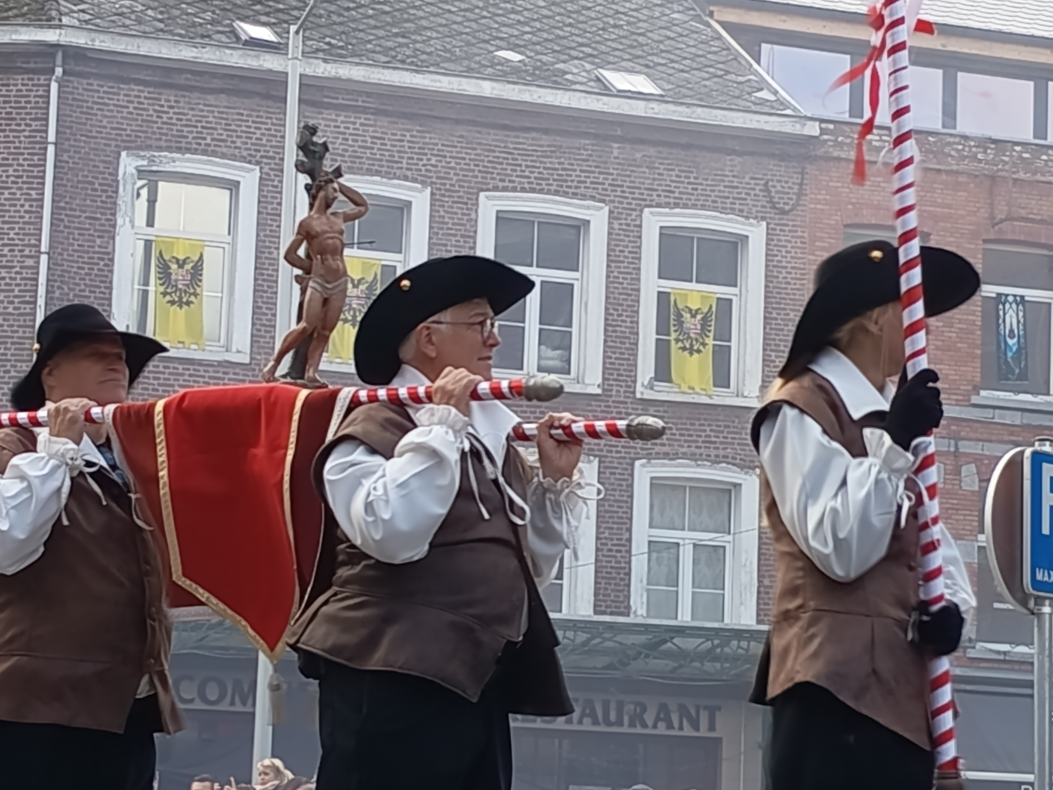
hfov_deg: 19.4
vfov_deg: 14.6
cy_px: 395
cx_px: 526
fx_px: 3072
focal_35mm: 101
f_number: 1.7
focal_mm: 5.27
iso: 50
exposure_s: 1/168
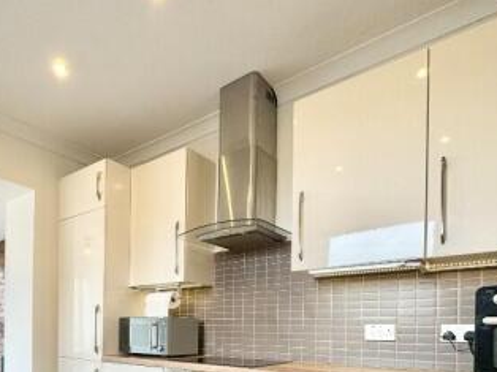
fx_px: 373
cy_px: 333
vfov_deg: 47.7
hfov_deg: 65.8
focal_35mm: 26
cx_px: 172
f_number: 2.2
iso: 64
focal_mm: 2.22
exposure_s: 1/100
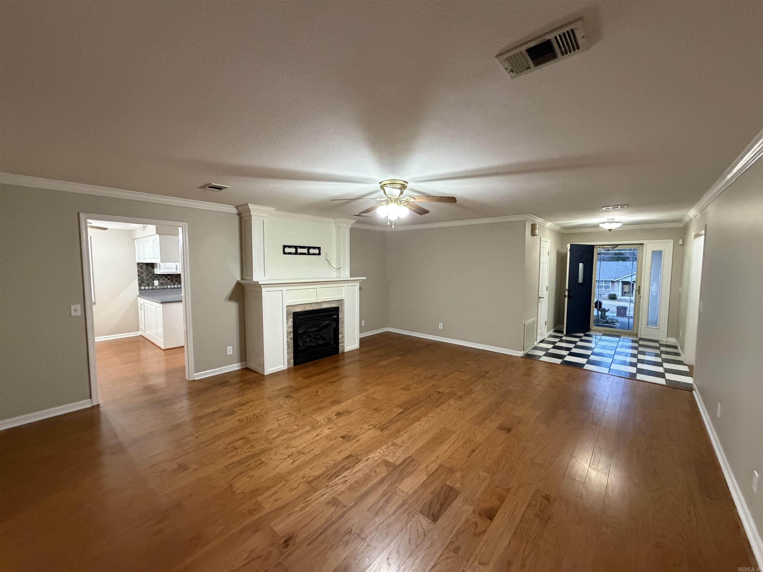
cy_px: 286
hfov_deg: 102.1
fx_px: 309
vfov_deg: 85.7
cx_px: 382
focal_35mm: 14
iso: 640
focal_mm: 2.22
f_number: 2.2
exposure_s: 1/60
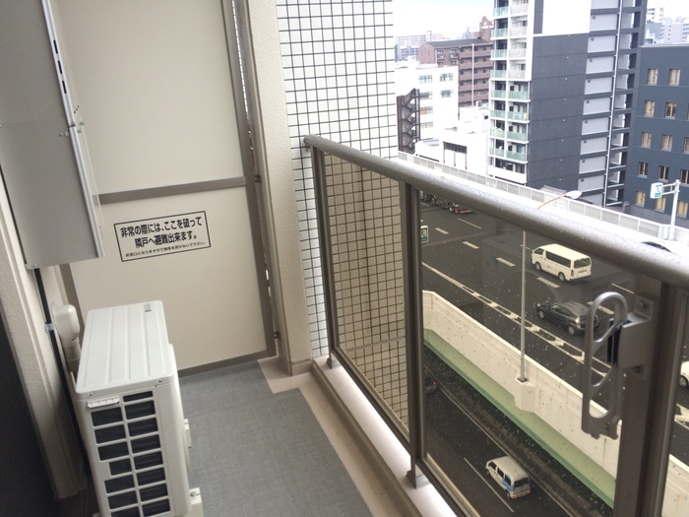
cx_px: 344
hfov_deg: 61.7
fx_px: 577
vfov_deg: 48.2
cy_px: 258
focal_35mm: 29
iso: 32
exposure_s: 1/185
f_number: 2.2
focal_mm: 4.15
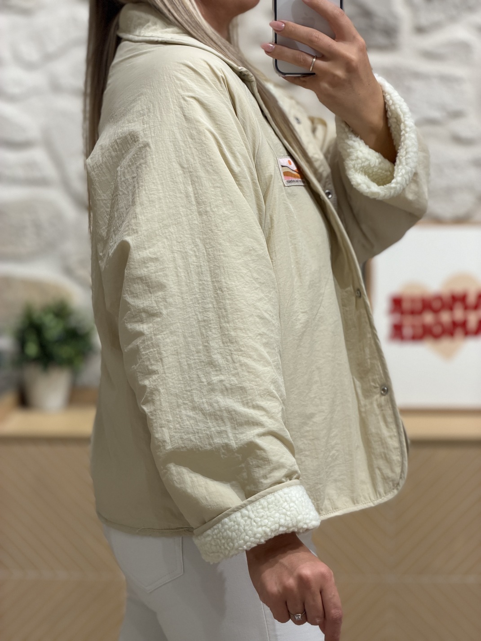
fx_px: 1853
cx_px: 240
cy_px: 320
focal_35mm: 100
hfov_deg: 14.8
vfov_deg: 19.6
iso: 125
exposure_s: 1/100
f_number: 2.8
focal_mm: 16.89
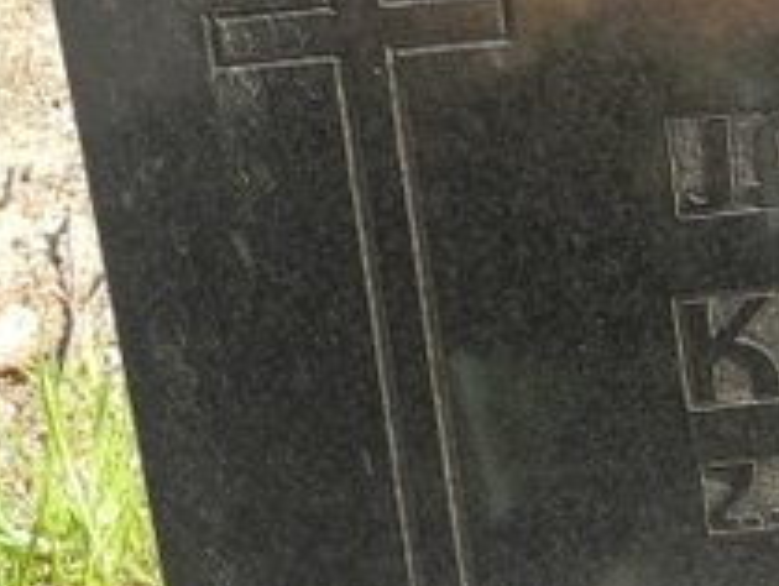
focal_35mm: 232
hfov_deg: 8.3
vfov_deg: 6.4
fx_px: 5227
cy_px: 271
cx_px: 1180
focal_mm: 13
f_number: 3.5
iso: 100
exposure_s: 1/250
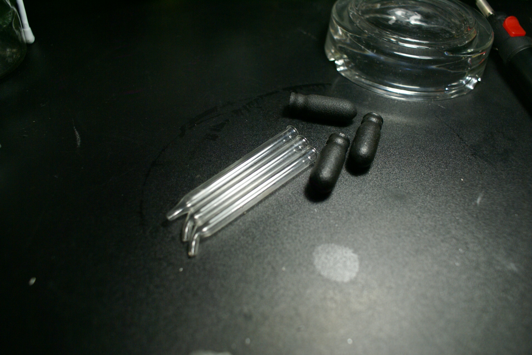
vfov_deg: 43.6
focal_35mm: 30
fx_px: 443
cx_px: 266
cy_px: 178
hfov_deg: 61.9
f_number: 4
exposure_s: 1/125
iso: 400
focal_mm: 20
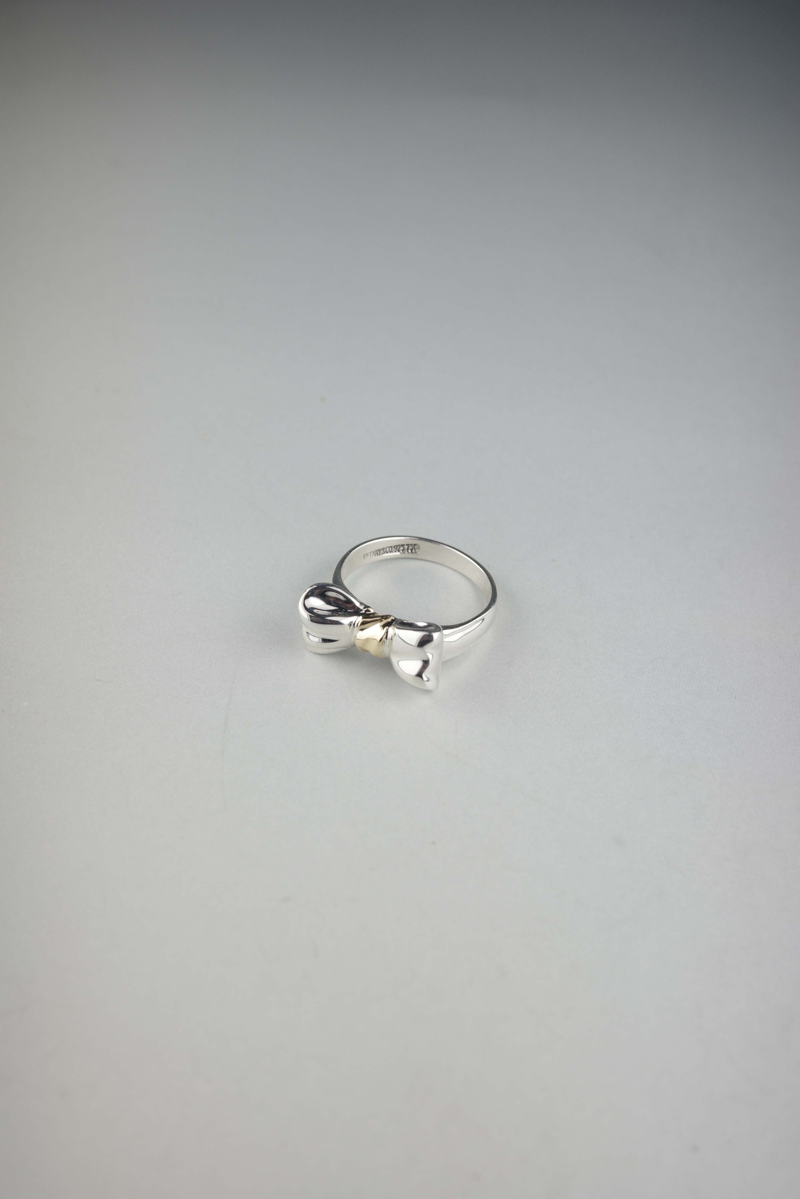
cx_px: 400
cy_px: 600
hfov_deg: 33.4
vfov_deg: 48.5
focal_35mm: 40
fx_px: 1333
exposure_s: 1/50
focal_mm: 26
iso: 200
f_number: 7.1
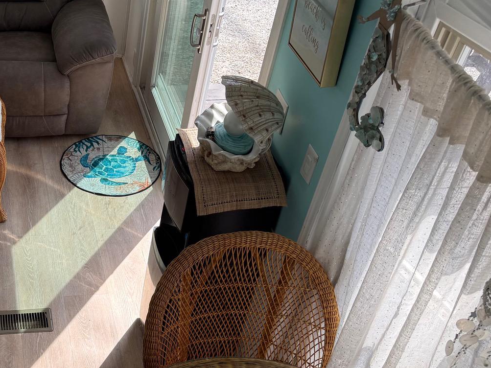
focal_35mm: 49
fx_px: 695
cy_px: 232
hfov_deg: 35.7
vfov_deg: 29.5
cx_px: 15
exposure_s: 1/955
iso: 100
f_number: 1.78
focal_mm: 6.76
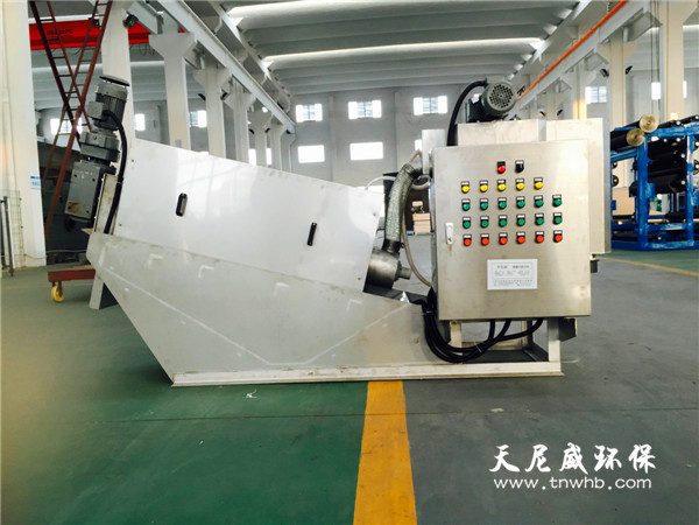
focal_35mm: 29
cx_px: 350
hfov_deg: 61.7
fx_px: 586
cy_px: 262
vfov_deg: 48.2
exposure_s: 1/33
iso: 125
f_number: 2.2
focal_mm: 4.15
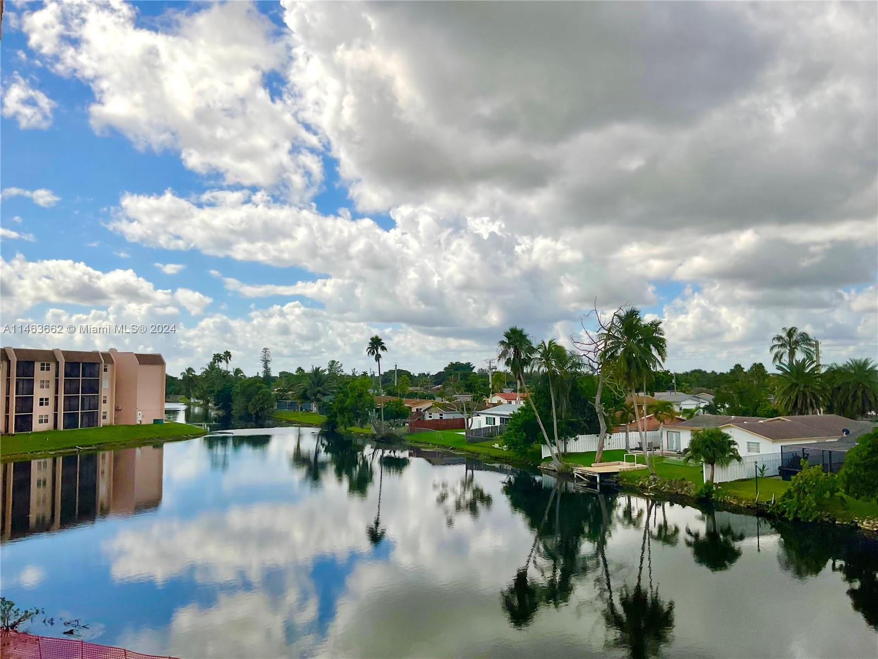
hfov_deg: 61.7
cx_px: 439
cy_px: 330
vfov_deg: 48.2
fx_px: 736
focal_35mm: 29
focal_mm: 3
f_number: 1.8
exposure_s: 1/2667
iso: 16
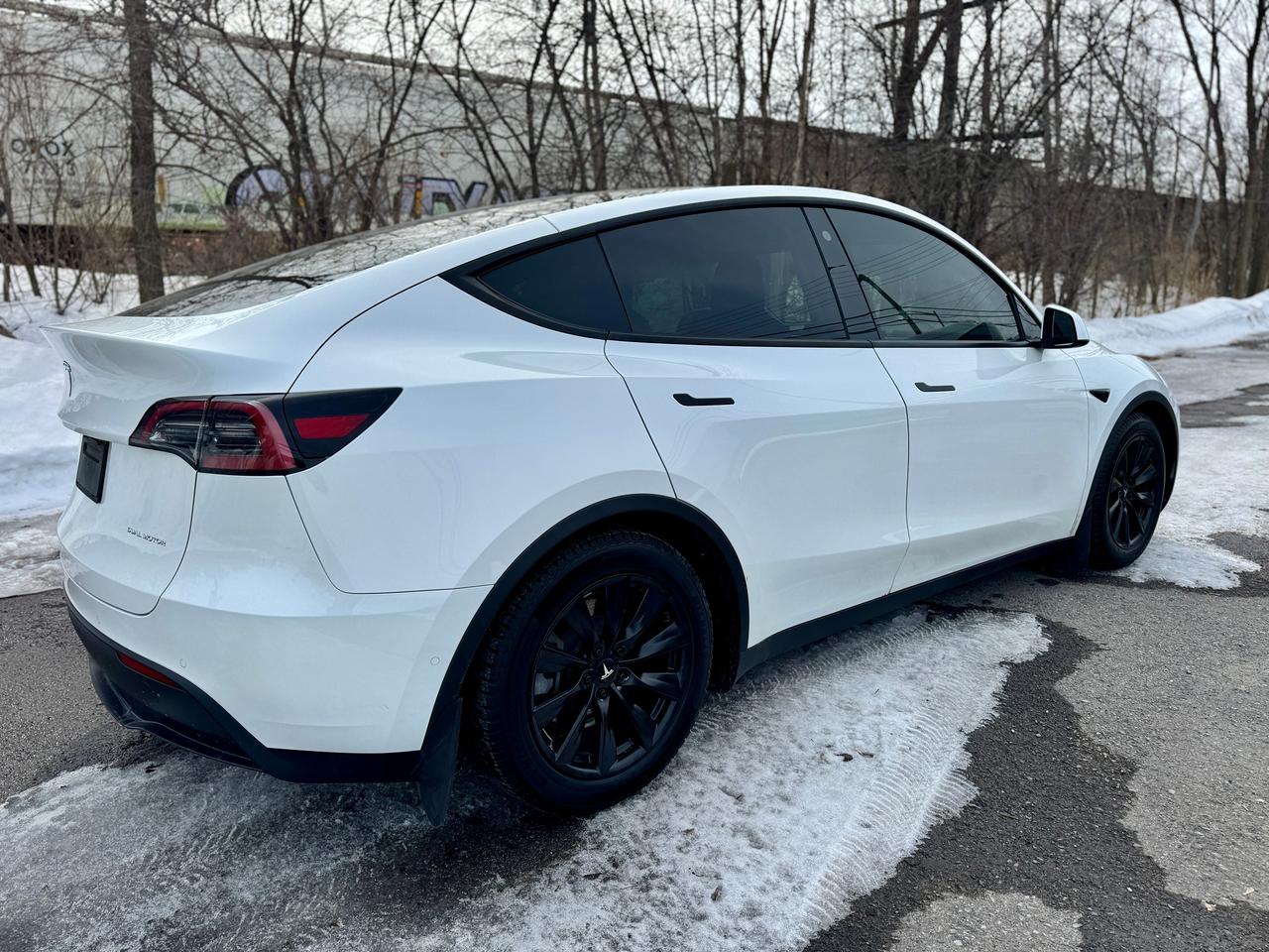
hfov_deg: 71.6
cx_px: 634
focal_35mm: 24
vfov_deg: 56.8
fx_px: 880
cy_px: 476
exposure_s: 1/5348
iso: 80
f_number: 1.78
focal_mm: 6.76
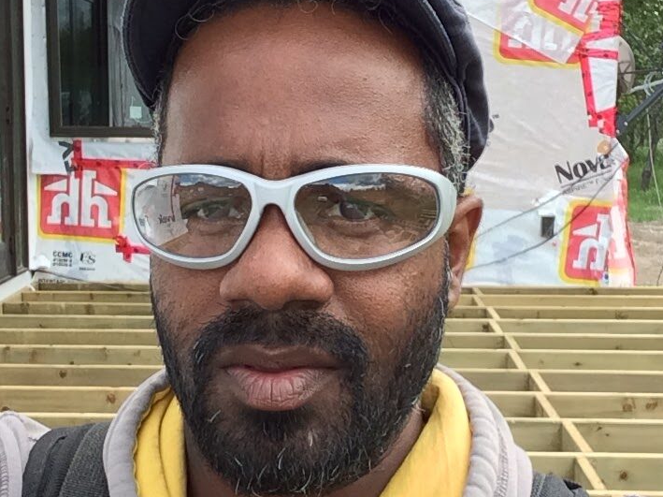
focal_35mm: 56
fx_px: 1072
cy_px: 287
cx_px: 313
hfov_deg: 34.4
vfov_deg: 26.0
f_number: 2.4
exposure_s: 1/279
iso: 50
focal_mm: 2.15
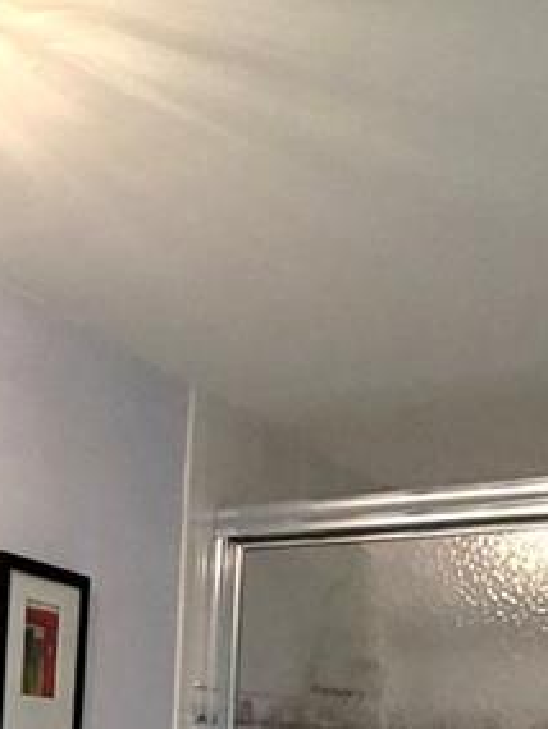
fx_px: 1244
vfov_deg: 26.6
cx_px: 110
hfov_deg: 24.4
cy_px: 995
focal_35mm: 59
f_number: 2.2
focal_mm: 2.22
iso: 400
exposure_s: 1/60
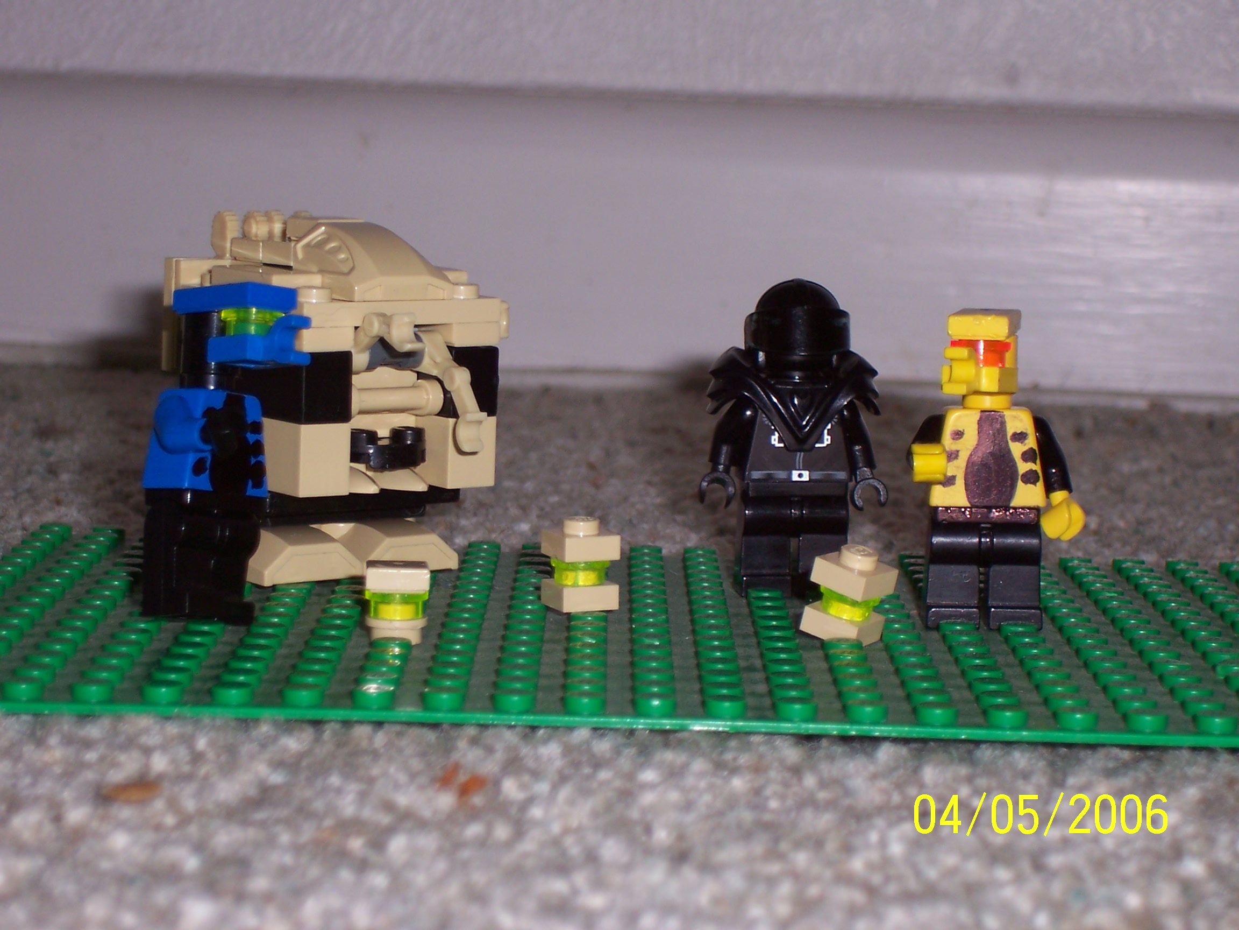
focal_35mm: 102
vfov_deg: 14.5
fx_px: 3651
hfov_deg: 19.3
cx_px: 620
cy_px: 465
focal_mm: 16.8
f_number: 4.6
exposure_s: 1/90
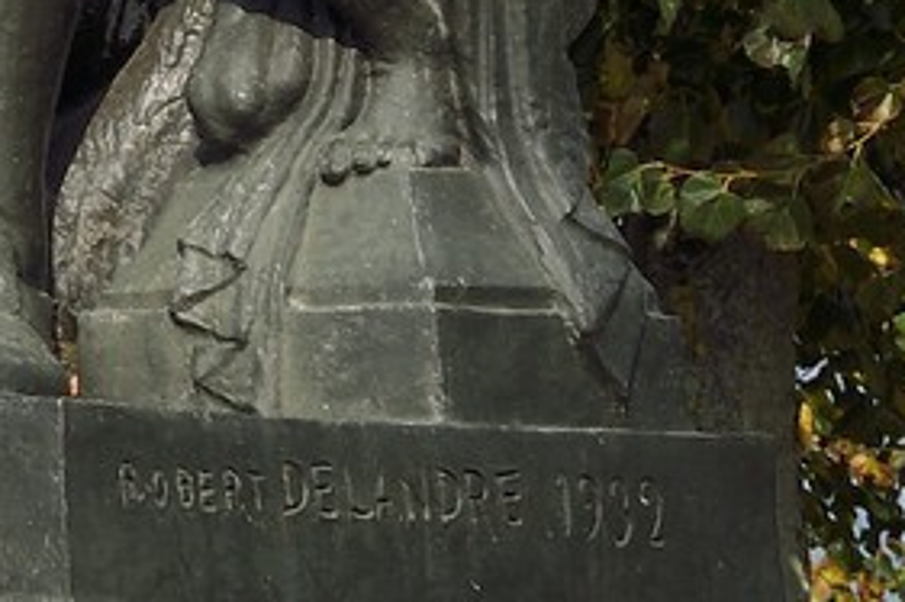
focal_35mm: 256
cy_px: -1082
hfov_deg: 7.7
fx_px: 6432
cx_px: -957
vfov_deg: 5.1
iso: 400
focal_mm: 45
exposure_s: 1/320
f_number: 14
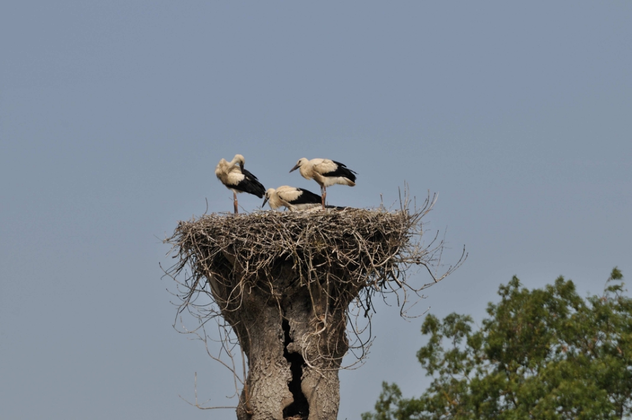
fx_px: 7890
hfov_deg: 4.6
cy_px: 210
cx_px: 316
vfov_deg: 3.0
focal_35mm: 450
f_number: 8
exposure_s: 1/800
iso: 200
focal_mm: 300
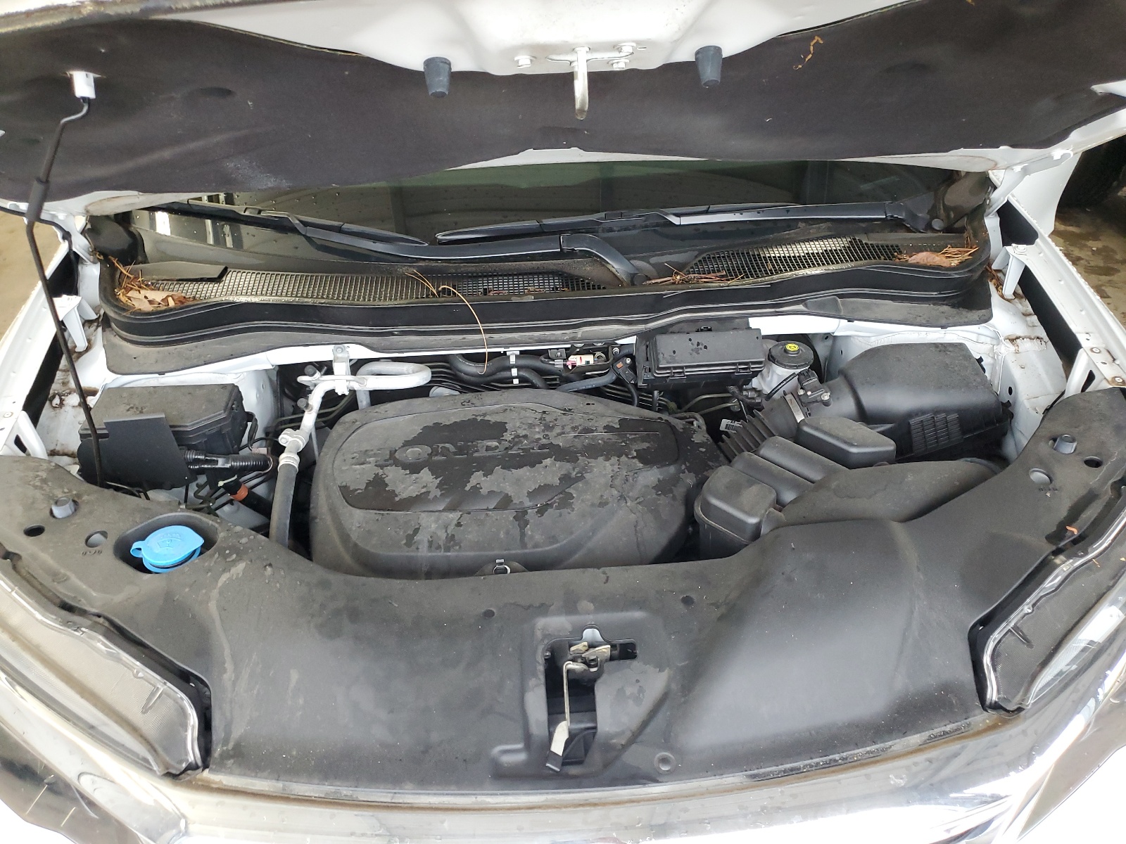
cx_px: 563
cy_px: 422
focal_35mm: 26
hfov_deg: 67.3
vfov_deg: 53.1
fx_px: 846
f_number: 1.5
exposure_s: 1/60.2
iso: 195
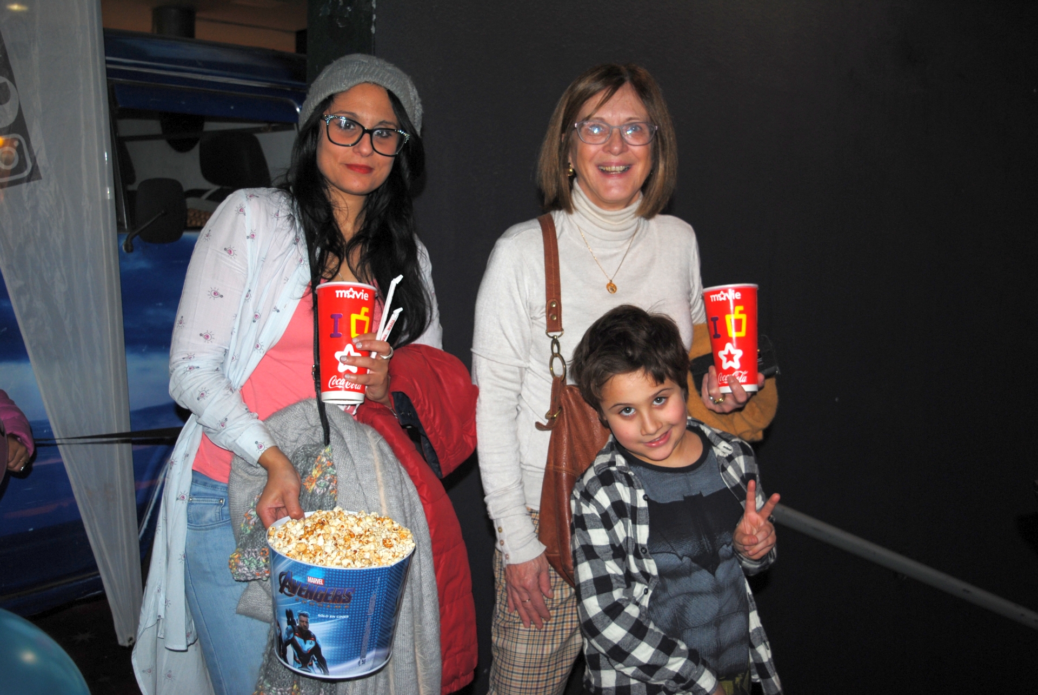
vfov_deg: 37.0
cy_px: 348
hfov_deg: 53.1
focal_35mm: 36
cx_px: 519
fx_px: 1039
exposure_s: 1/60
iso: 200
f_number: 4
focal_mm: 24
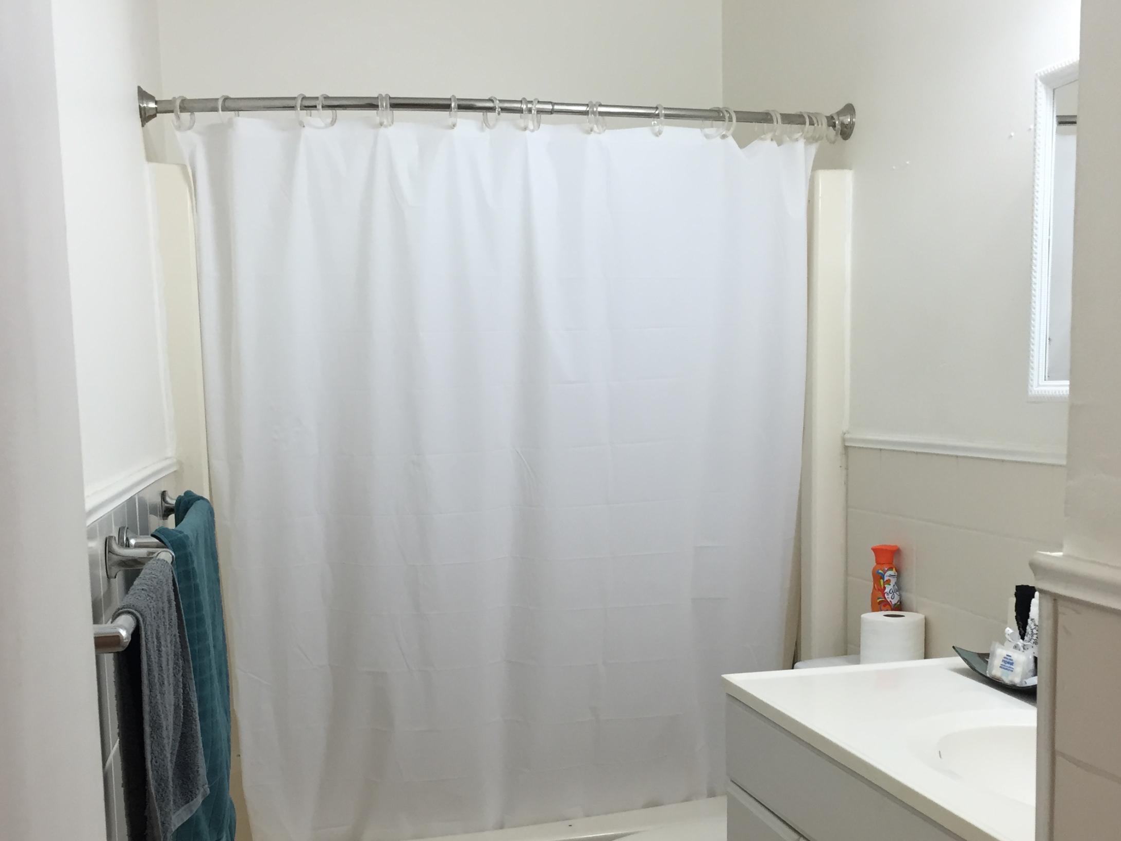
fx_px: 1295
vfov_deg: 35.6
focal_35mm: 40
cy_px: 563
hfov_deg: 46.8
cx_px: 575
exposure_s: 1/40
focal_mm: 4.15
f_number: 2.2
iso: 32
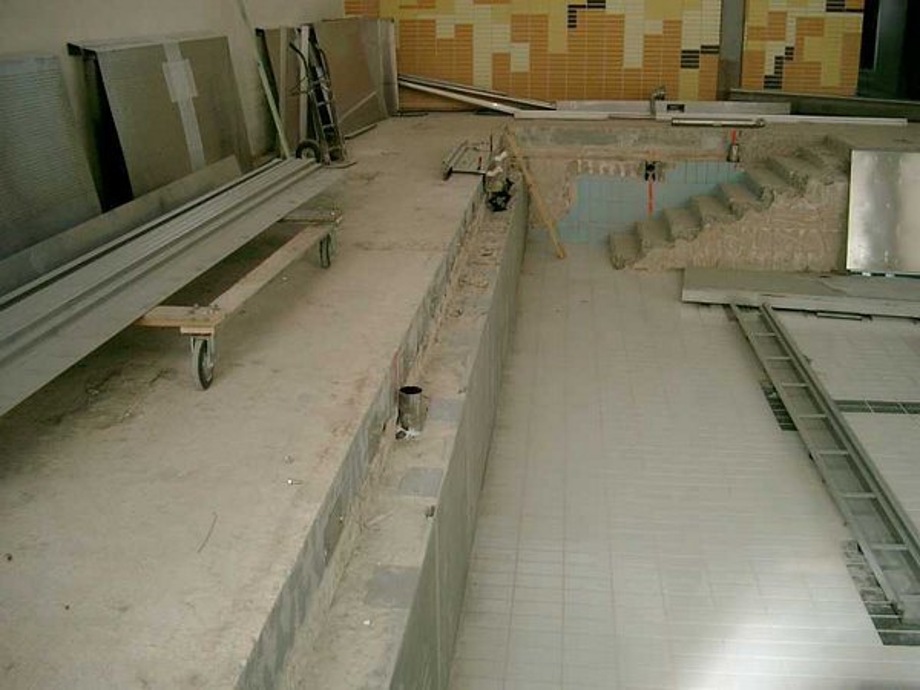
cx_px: 460
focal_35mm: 37
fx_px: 983
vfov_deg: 38.7
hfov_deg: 50.1
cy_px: 345
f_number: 2.6
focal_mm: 7.6
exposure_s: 1/100
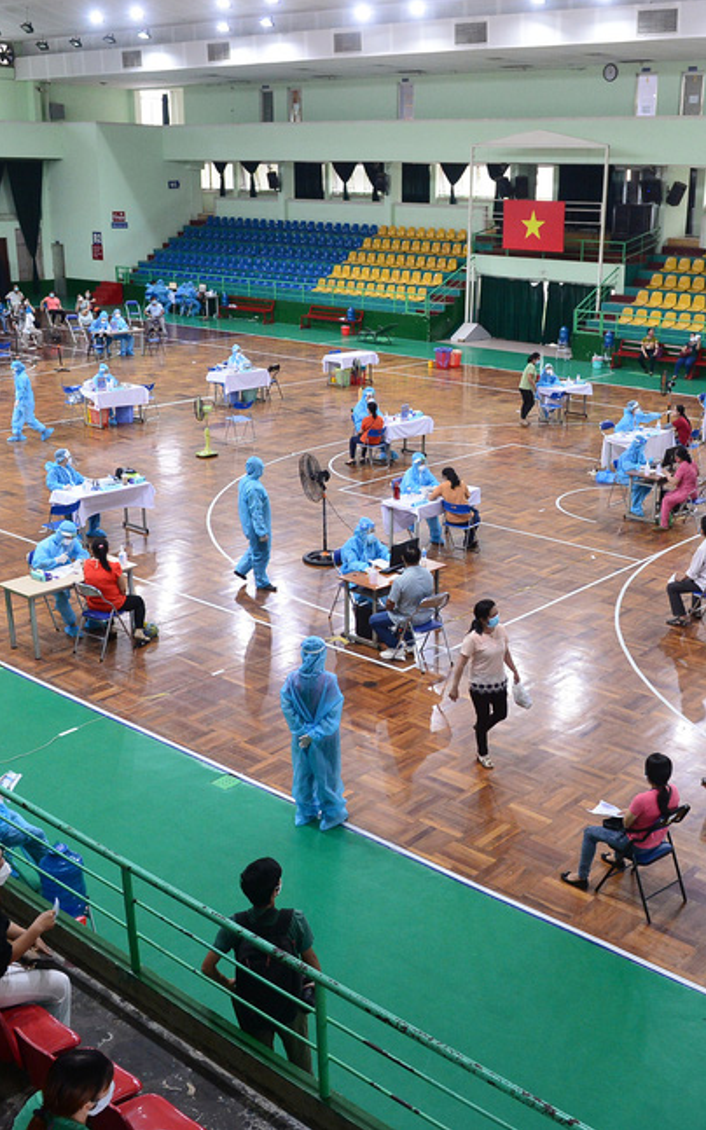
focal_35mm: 37
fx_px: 1140
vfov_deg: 52.8
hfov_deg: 34.2
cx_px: 458
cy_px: 563
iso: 2500
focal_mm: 24
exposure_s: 1/160
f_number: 4.5
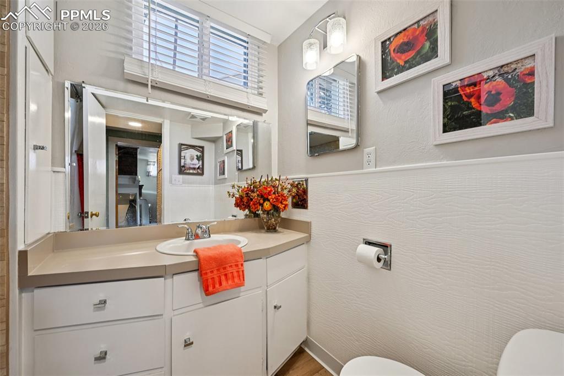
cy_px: 188
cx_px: 282
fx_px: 219
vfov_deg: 81.2
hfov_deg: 104.3
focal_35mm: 14
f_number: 11
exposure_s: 1/15
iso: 400
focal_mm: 14
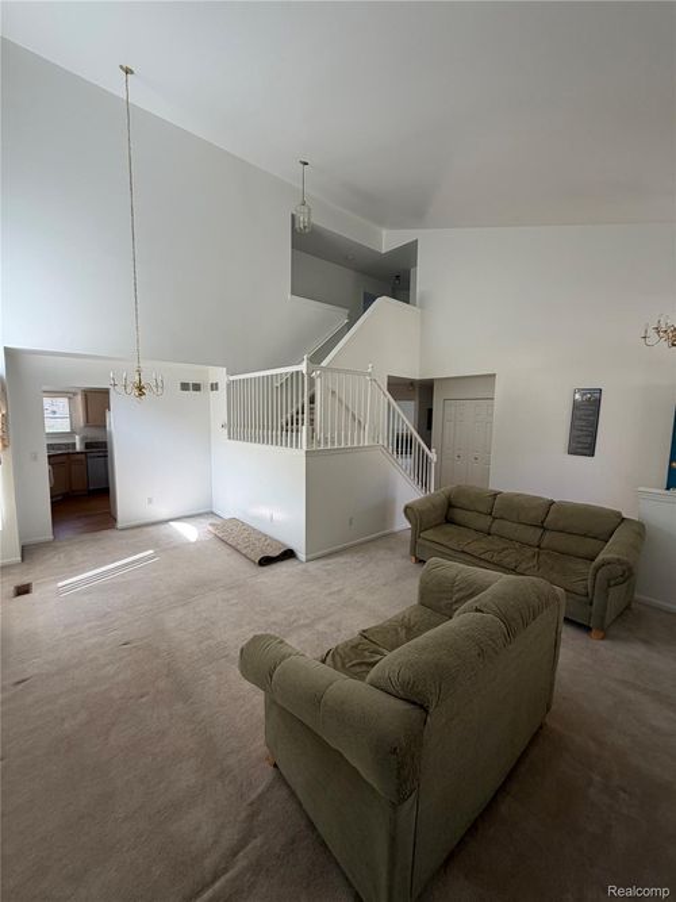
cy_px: 451
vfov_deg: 102.1
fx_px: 365
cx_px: 338
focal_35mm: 14
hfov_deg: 85.7
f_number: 2.2
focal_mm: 2.22
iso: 100
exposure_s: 1/121
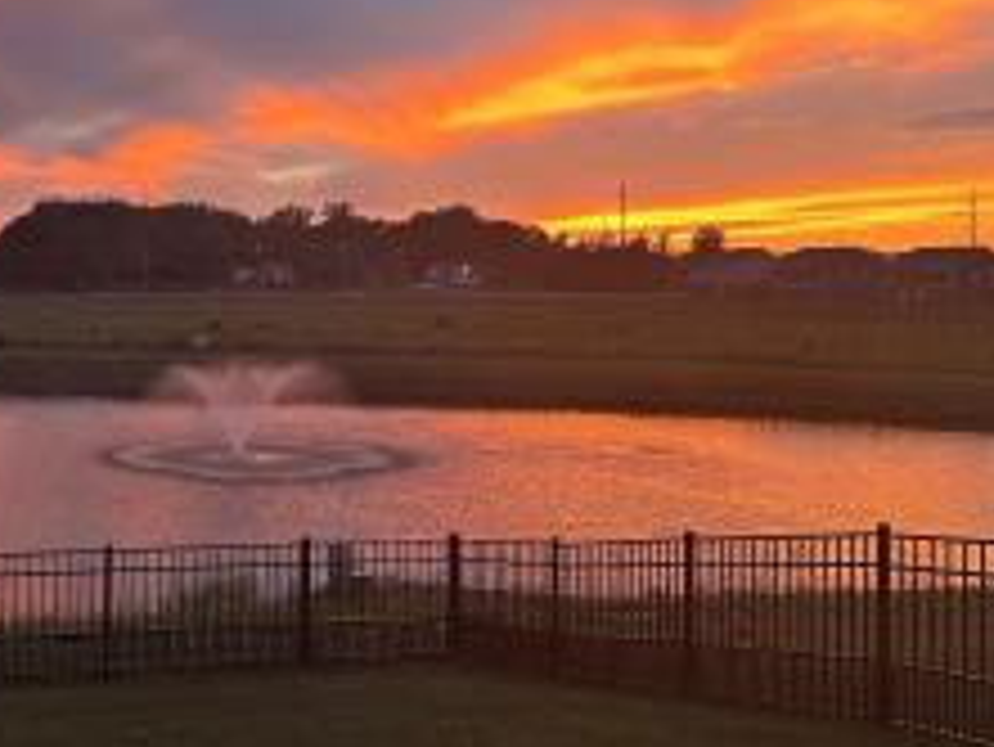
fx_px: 1350
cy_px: 243
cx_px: 256
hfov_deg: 39.4
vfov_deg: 30.7
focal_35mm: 47
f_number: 1.5
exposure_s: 1/121
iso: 125
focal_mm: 5.7
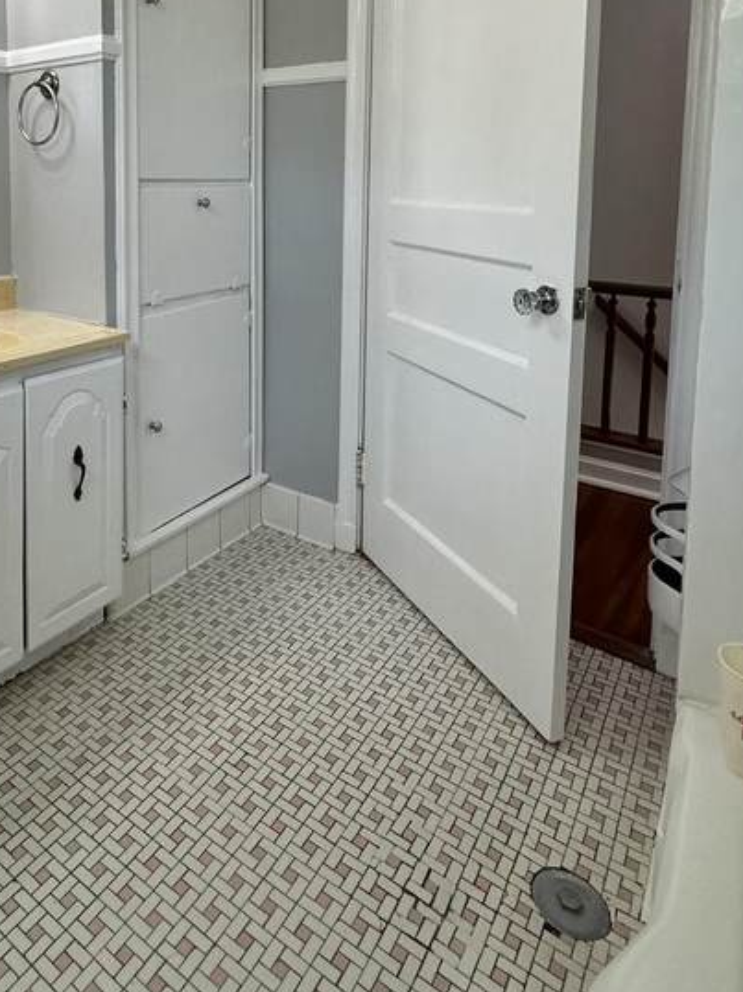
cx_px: 225
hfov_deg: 53.3
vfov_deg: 65.1
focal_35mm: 25
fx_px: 716
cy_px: 245
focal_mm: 2.22
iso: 200
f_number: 2.2
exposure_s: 1/120
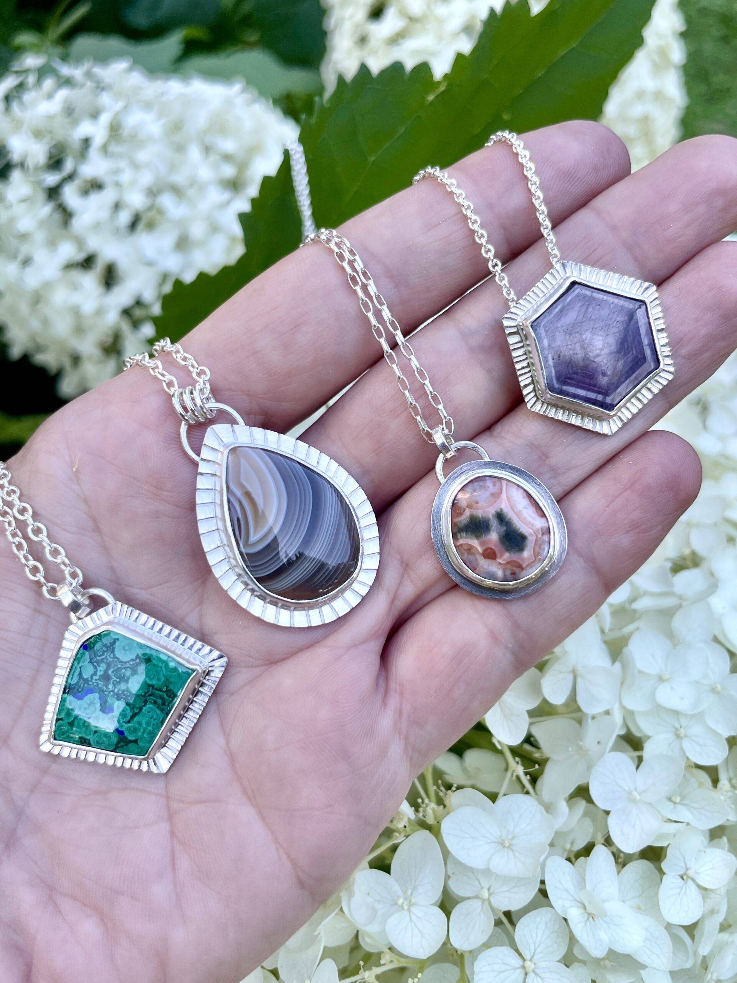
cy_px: 492
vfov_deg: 67.3
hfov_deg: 53.1
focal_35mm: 26
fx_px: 738
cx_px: 368
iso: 32
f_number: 1.6
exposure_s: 1/255
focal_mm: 4.2
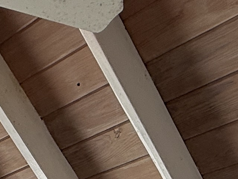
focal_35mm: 88
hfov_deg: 21.4
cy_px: 438
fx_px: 605
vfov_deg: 12.7
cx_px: -6
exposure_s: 1/191
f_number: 2.2
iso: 50
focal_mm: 2.22
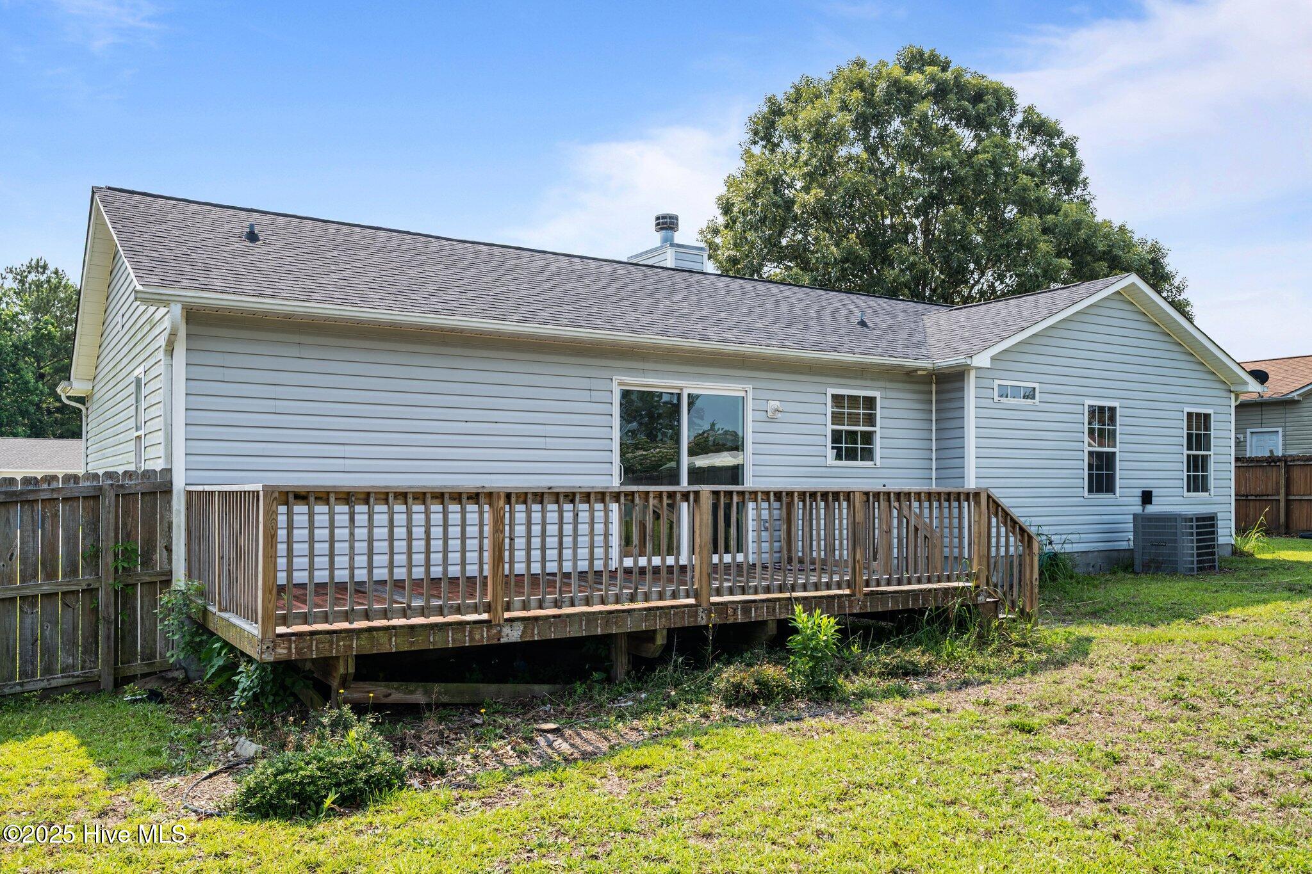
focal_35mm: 26
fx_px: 966
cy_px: 437
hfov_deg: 68.4
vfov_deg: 48.7
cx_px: 656
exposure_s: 1/160
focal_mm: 26.5
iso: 64
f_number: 7.1
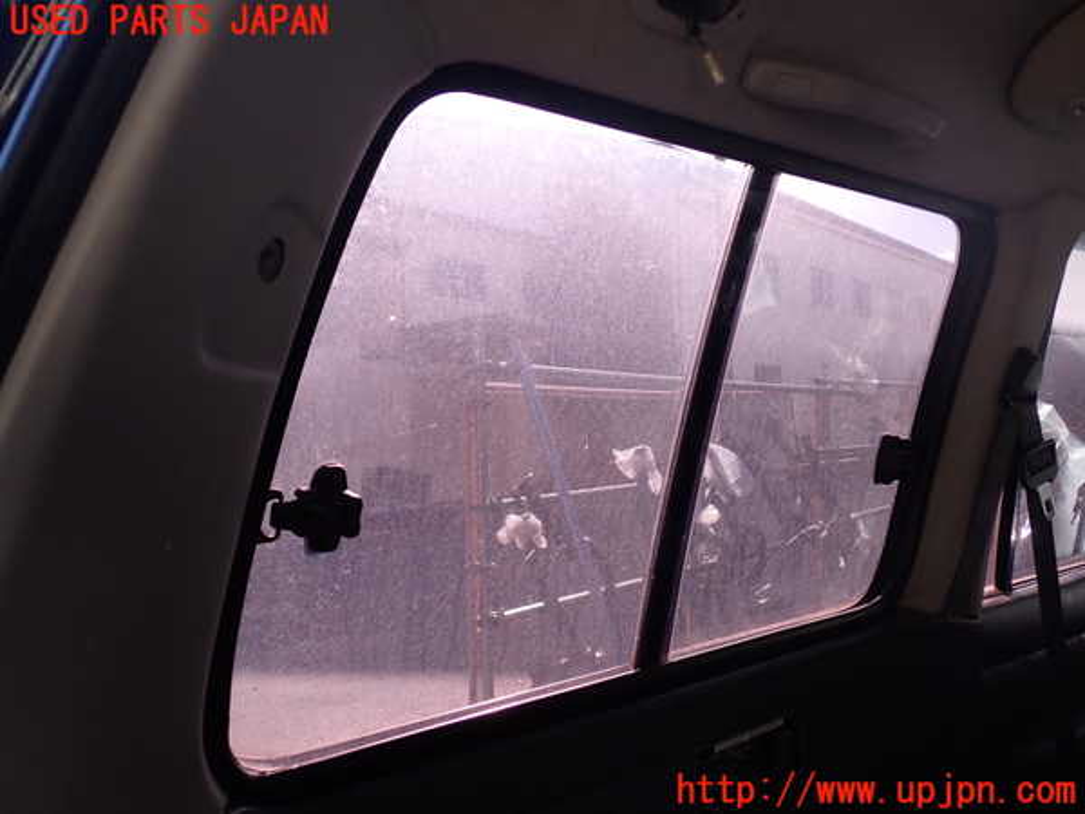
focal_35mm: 30
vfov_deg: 46.8
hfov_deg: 60.0
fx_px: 940
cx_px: 542
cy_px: 407
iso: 100
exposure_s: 1/160
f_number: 3.2
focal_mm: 5.4
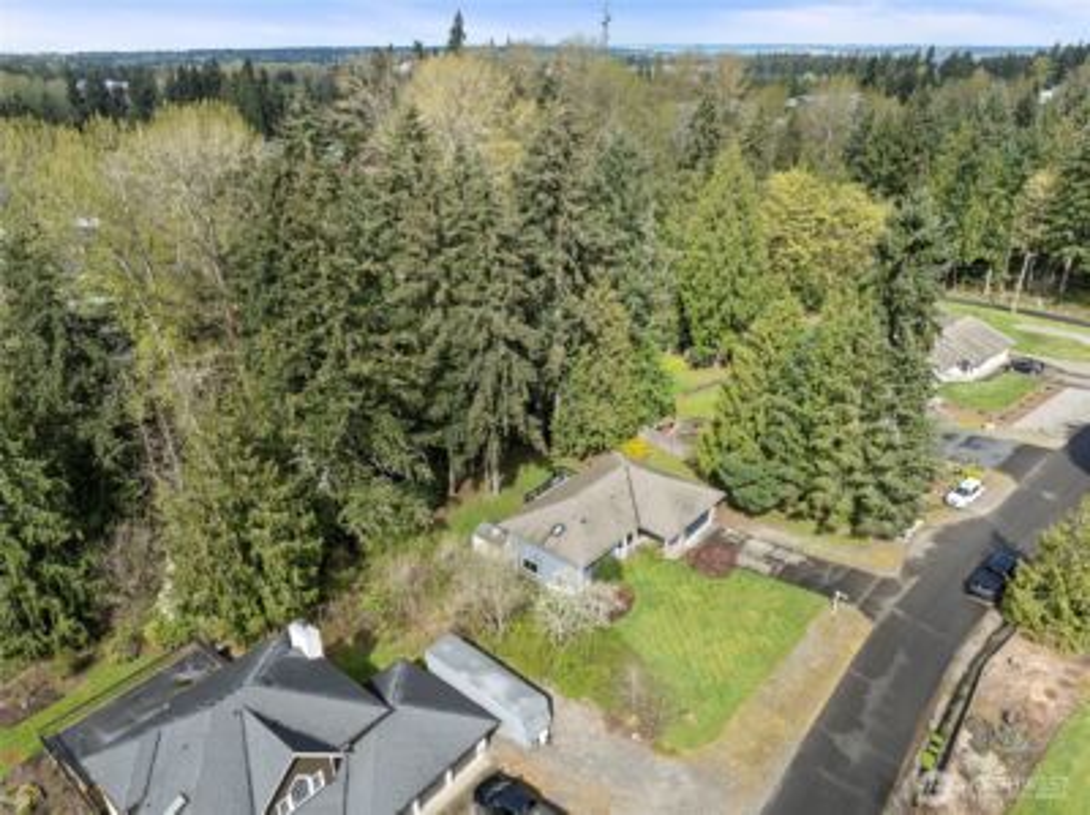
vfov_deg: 56.7
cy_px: 408
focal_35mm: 24
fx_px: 755
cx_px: 545
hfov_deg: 71.7
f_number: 2.8
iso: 100
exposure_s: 1/800
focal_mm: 12.29
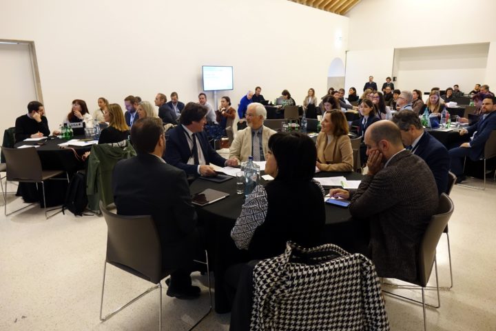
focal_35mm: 24
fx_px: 331
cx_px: 248
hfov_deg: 73.7
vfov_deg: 53.1
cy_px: 166
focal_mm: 8.8
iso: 800
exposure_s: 1/25
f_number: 2.8
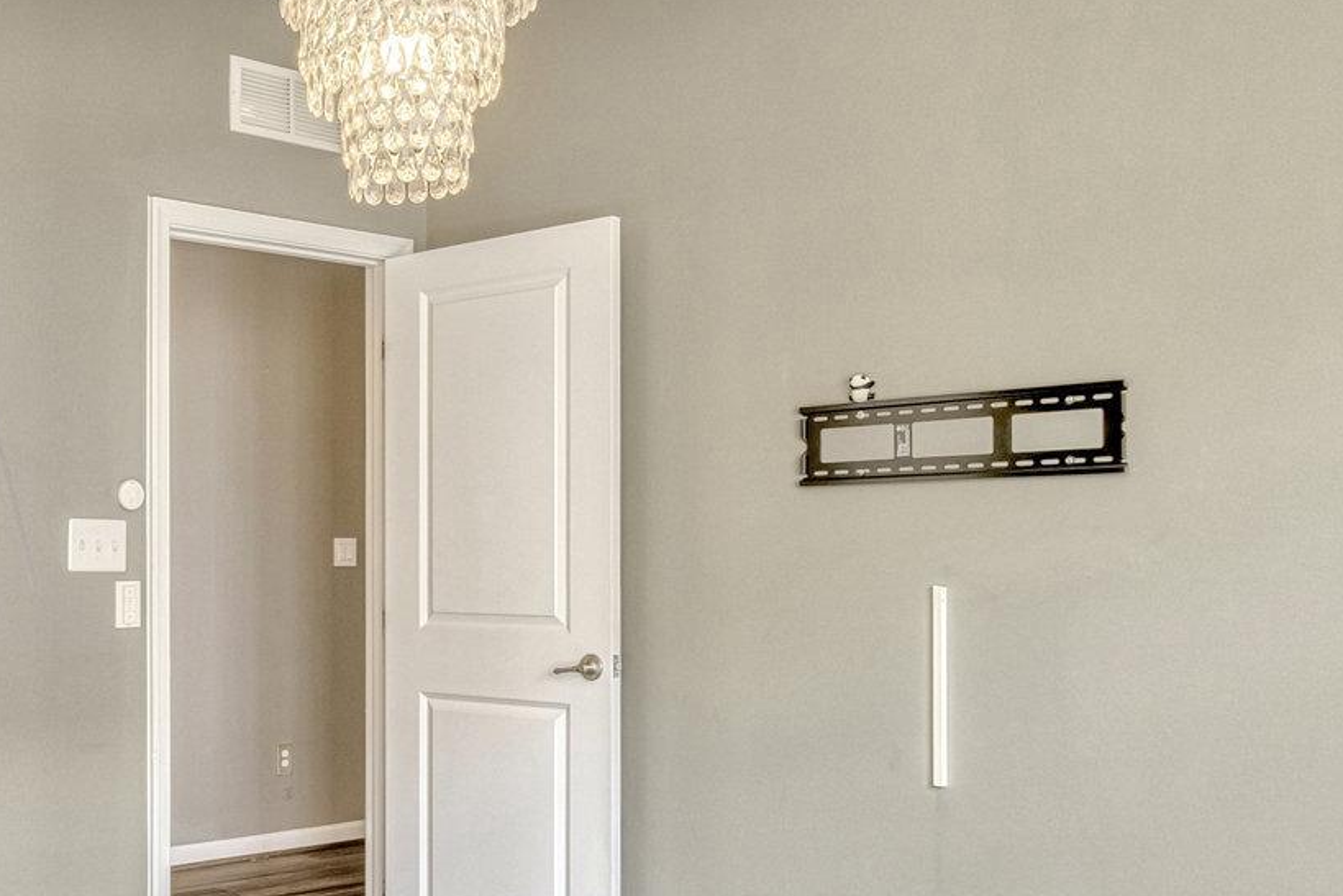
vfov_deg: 33.2
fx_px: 1492
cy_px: 585
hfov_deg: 45.6
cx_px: 243
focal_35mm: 40
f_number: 7.1
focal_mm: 16
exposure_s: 1/30
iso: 1250
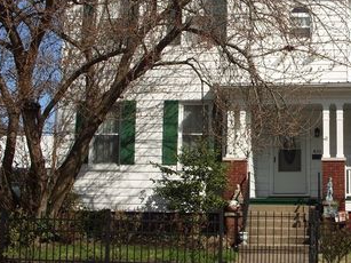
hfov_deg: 33.1
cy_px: 113
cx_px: 269
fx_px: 578
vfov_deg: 25.6
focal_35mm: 57
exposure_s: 1/1000
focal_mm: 7.8
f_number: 4.8
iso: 80
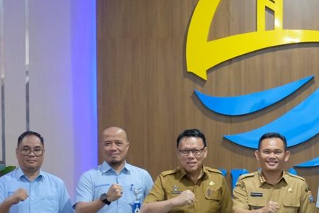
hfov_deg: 17.2
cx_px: 269
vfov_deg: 11.6
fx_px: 1046
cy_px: 174
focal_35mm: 118
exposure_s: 1/25
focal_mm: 32.5
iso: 5000
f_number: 5.6
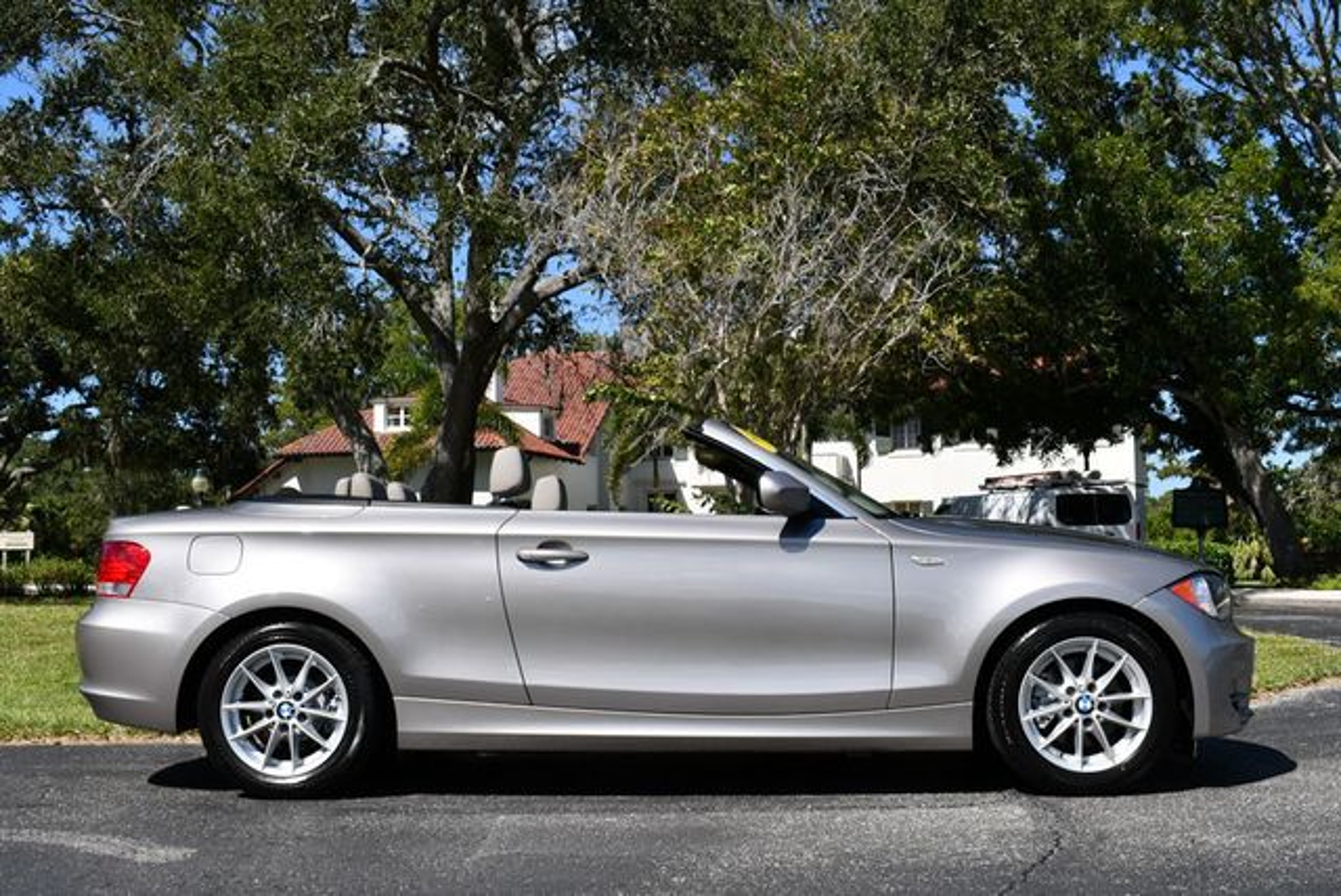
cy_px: 448
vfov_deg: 32.0
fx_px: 1566
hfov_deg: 46.4
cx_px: 670
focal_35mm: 42
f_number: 9
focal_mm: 21
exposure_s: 1/320
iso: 100
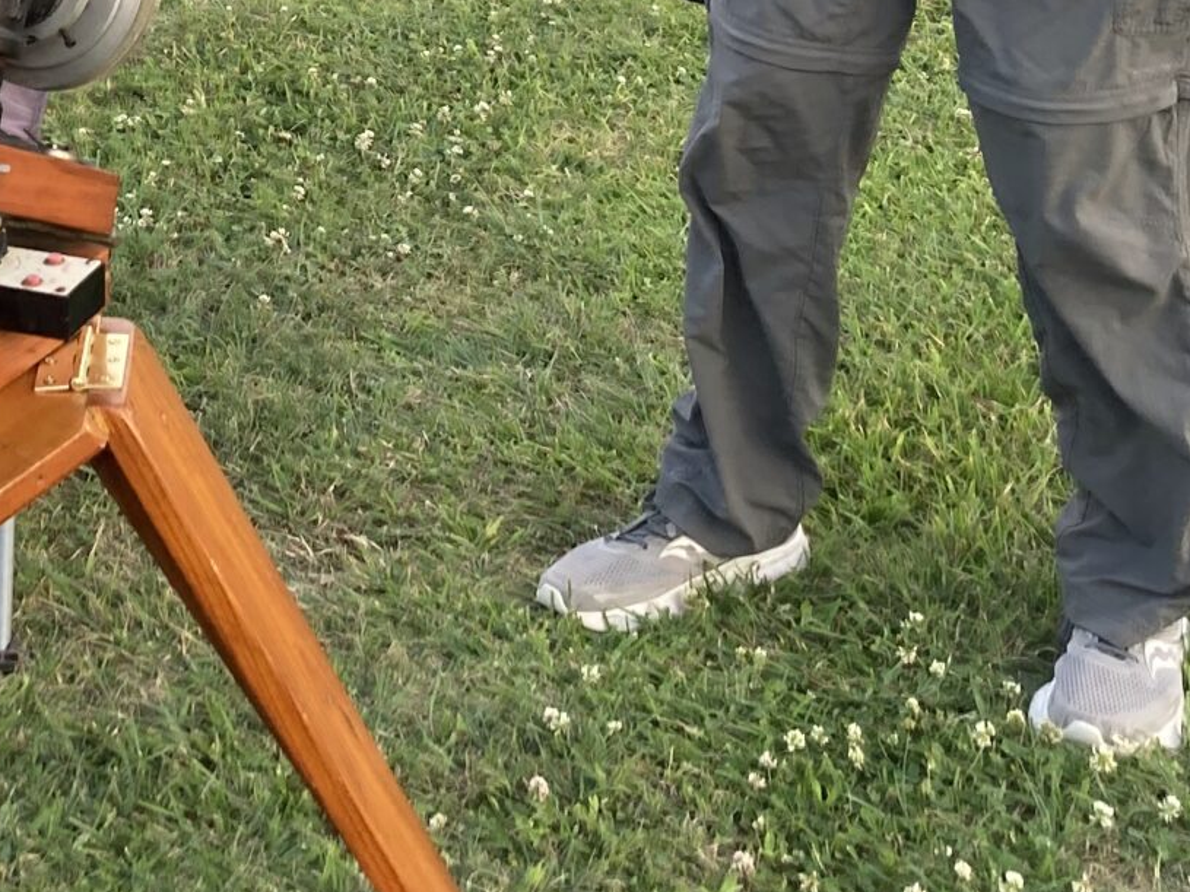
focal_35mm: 88
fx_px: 3025
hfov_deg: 21.8
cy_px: -362
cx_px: 164
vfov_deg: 15.7
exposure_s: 1/121
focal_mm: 3.99
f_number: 1.8
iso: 32
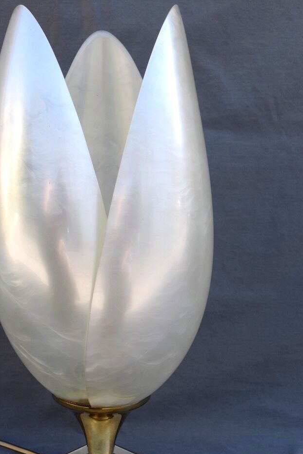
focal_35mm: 58
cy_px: 268
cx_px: 109
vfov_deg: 34.4
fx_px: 732
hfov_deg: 23.3
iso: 320
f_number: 8
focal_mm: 30
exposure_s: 1/250
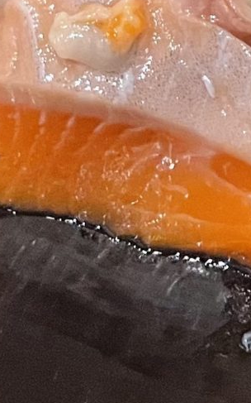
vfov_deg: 13.9
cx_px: 795
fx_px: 1588
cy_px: -127
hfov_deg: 7.7
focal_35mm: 145
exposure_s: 1/50
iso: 250
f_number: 1.6
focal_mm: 4.2
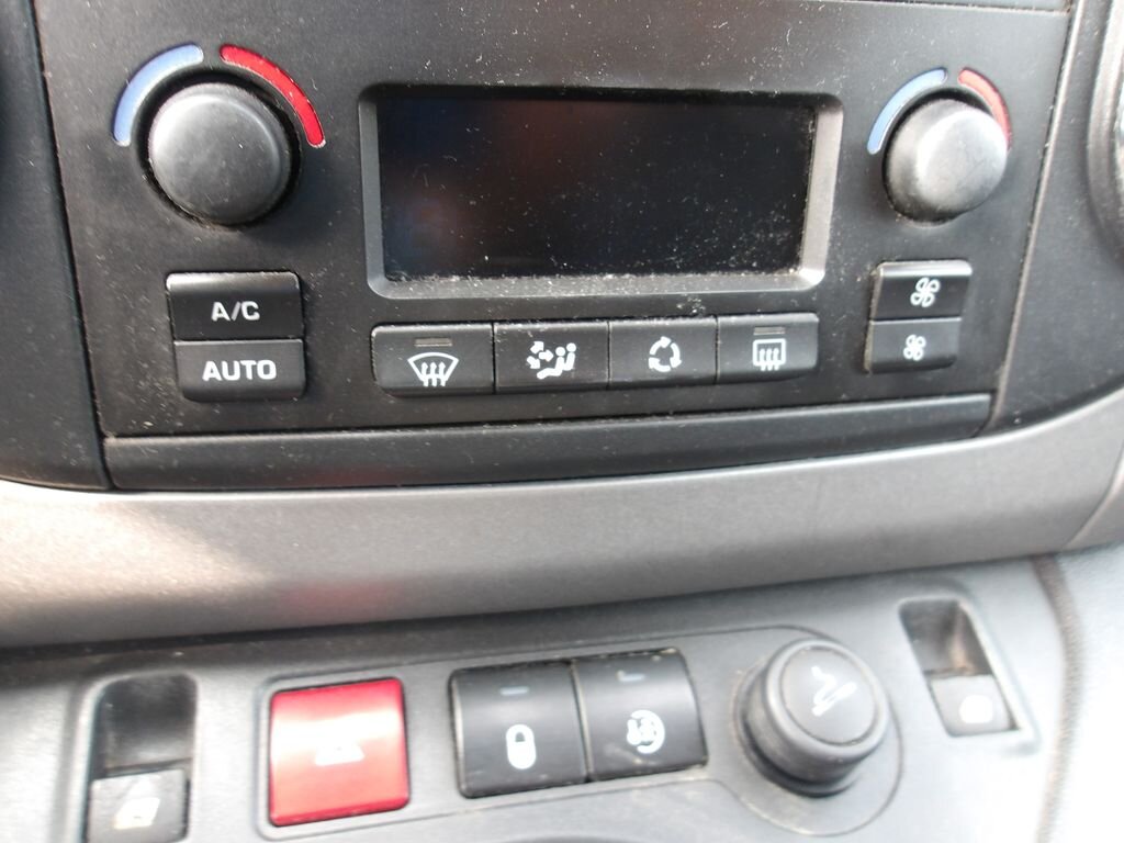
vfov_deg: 51.4
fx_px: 877
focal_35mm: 27
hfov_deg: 65.3
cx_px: 562
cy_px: 422
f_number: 3
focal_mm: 4.9
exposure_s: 1/28
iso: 200
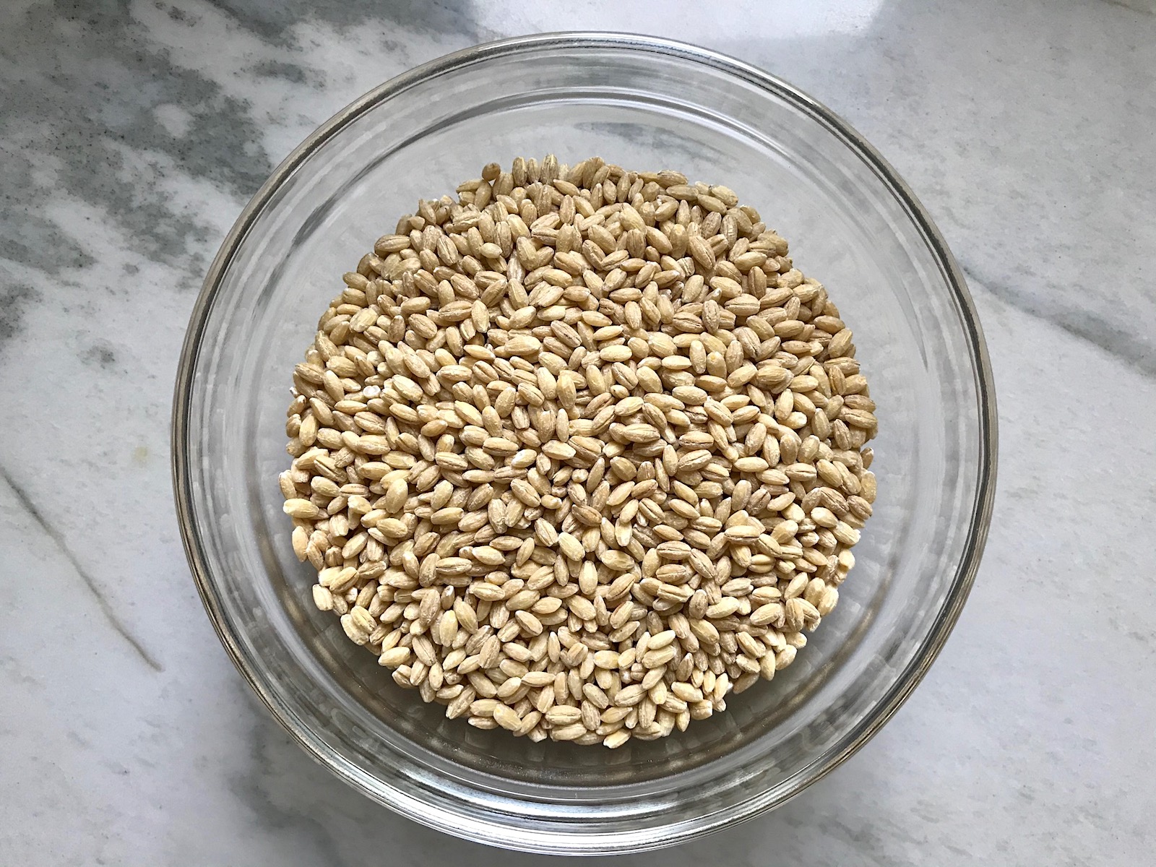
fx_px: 935
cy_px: 434
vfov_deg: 49.7
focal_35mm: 28
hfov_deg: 63.4
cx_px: 578
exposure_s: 1/24
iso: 40
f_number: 1.8
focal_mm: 3.99
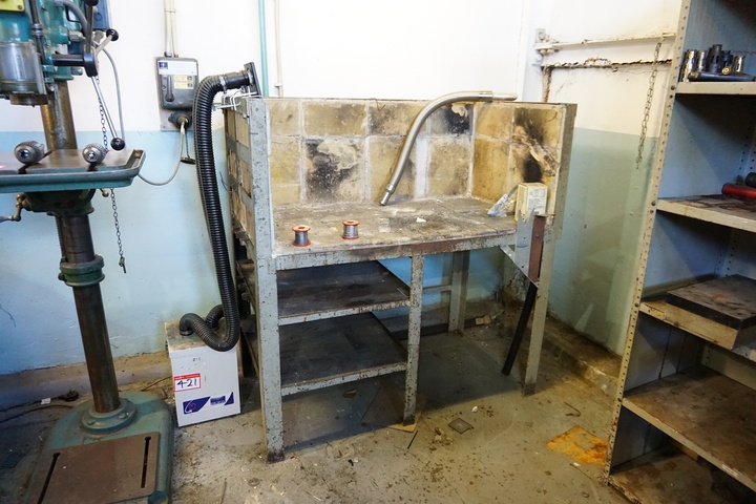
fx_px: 504
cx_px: 378
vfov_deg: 53.1
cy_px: 252
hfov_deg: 73.7
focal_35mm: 24
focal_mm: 16
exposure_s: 1/80
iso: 3200
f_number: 3.5
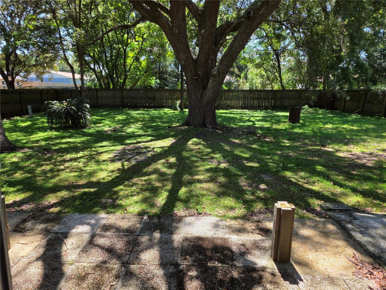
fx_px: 256
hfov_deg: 73.9
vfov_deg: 58.9
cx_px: 193
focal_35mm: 23
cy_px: 145
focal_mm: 6.25
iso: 50
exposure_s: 1/359
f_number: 1.7
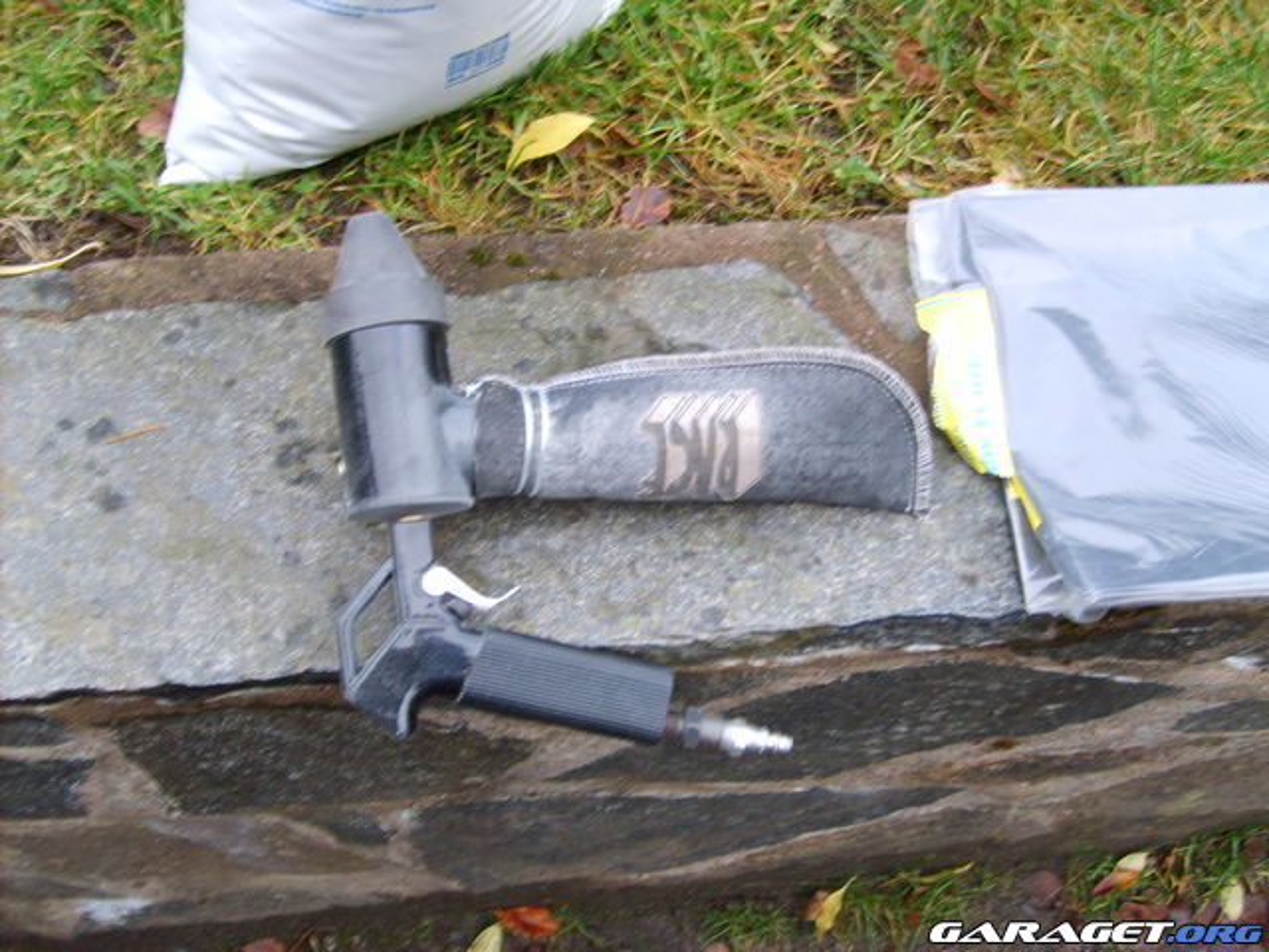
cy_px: 476
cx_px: 634
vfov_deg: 40.7
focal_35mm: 35
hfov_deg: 52.6
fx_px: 1283
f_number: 2.8
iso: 56
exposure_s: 1/30
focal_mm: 5.8
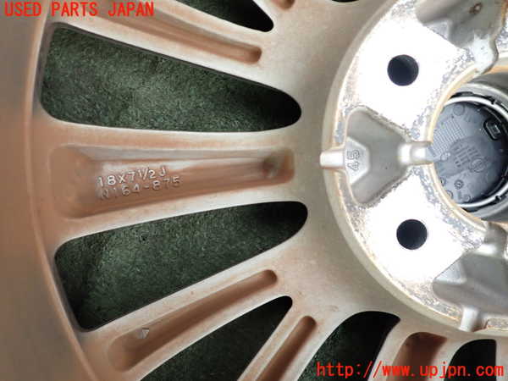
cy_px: 190
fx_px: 367
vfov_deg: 54.9
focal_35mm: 25
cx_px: 254
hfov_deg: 69.4
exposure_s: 1/30
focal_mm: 4.5
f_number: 2
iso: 400
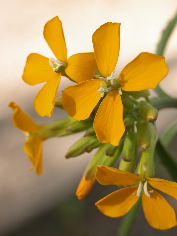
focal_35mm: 138
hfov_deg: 10.7
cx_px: 106
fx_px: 941
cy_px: 120
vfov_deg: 14.3
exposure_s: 1/182
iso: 100
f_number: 3.7
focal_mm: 27.3
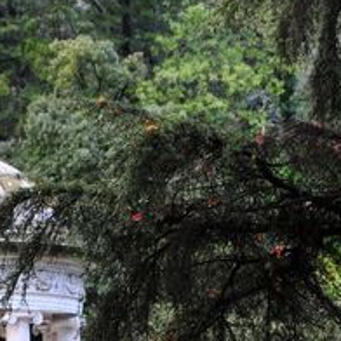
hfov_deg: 10.3
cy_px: 351
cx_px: -127
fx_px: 1852
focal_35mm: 166
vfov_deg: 10.4
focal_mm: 25
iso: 200
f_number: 5
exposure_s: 1/100
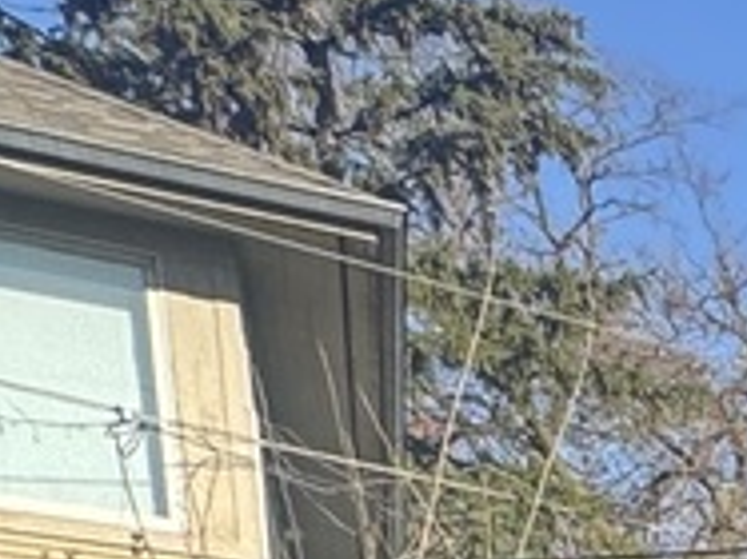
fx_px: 2329
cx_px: 2233
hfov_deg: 11.3
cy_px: 1529
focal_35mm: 108
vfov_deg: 10.7
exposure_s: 1/537
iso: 40
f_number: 2.2
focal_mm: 2.22
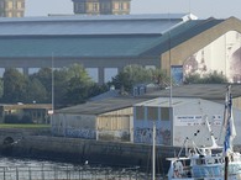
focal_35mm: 373
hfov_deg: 5.3
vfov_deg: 4.0
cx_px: 174
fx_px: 2595
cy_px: 131
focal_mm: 120
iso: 100
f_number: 4
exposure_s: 1/400
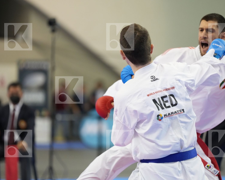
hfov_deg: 8.5
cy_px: 90
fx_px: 1505
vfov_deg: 6.8
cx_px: 120
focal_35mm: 226
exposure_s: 1/1000
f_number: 2.8
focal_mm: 200
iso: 4000
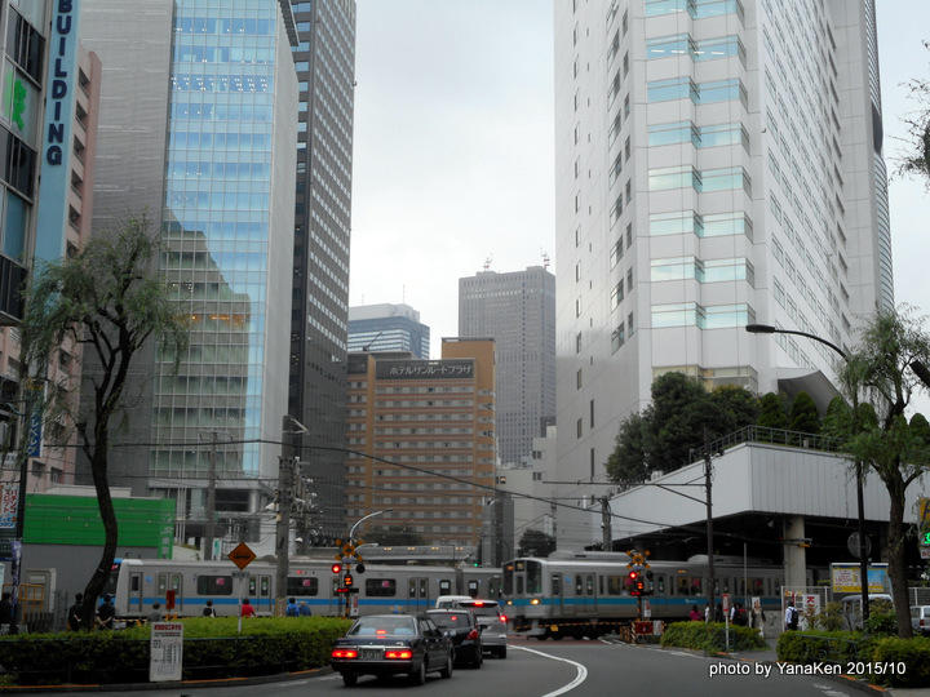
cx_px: 465
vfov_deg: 28.6
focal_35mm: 51
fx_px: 1370
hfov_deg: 37.5
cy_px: 348
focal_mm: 9.1
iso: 80
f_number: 4.9
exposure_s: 1/60
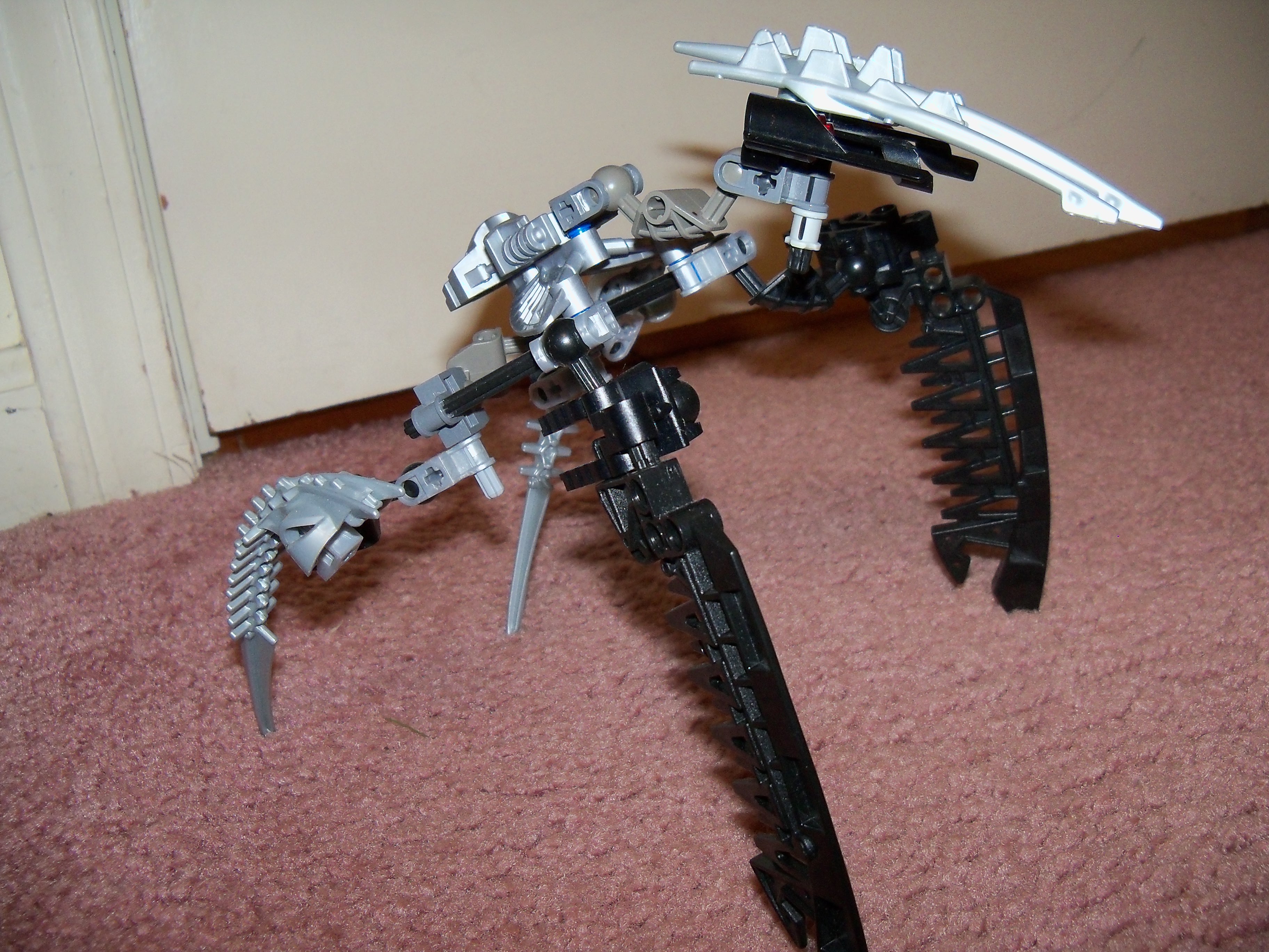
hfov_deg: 52.6
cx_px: 634
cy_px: 476
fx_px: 1283
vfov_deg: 40.7
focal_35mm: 35
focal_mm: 6.2
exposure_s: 1/30
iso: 200
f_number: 3.5
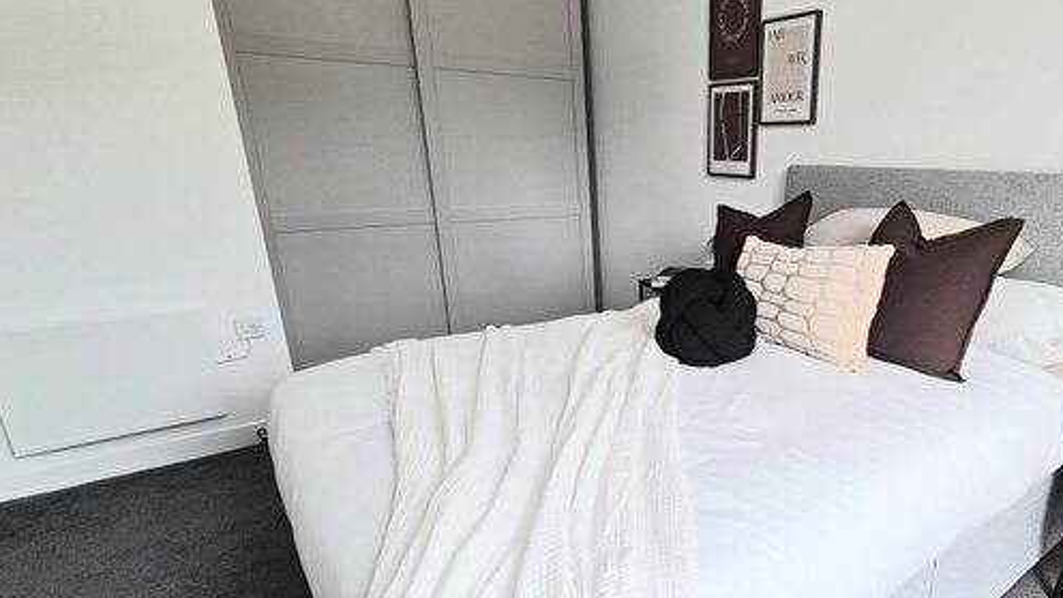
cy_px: 355
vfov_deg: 55.5
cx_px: 712
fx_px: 564
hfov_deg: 83.6
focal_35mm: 20
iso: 50
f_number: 2.2
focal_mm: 2.2
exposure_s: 1/141
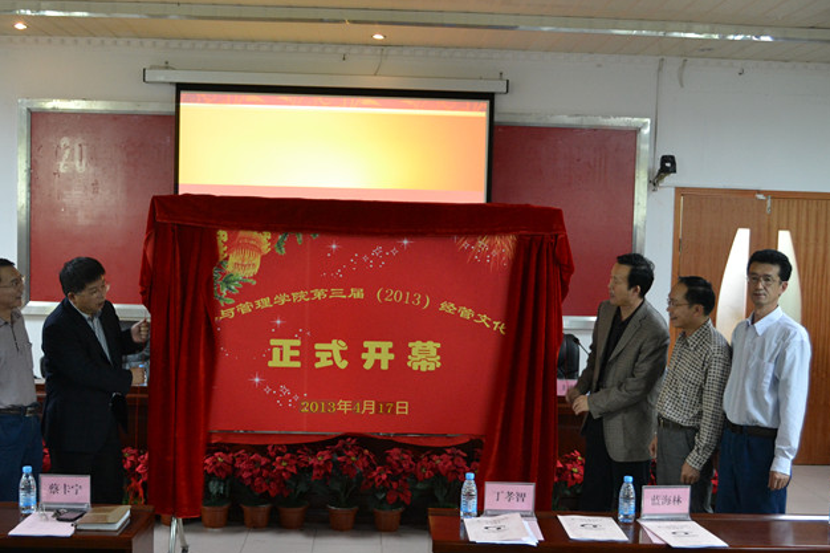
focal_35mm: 46
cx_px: 414
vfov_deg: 29.2
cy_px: 310
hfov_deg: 42.8
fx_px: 1060
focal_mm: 24
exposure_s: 1/15
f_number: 4
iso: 1100
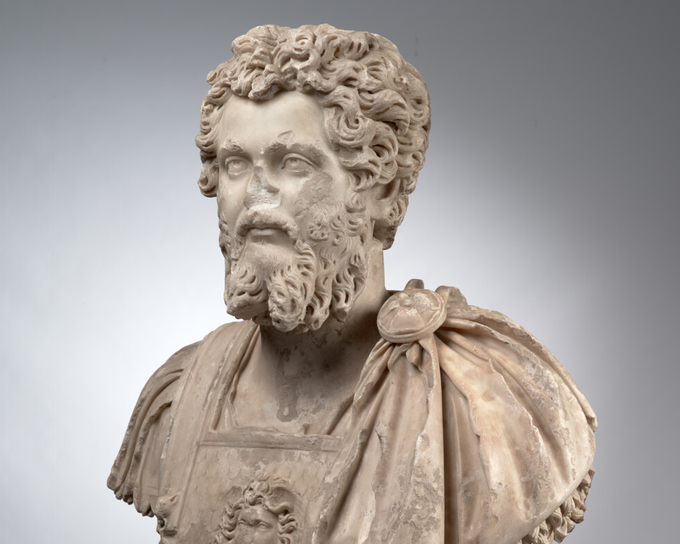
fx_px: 1670
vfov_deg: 18.3
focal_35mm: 83
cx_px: 341
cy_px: 429
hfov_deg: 23.0
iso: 200
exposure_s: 1/60
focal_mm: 80
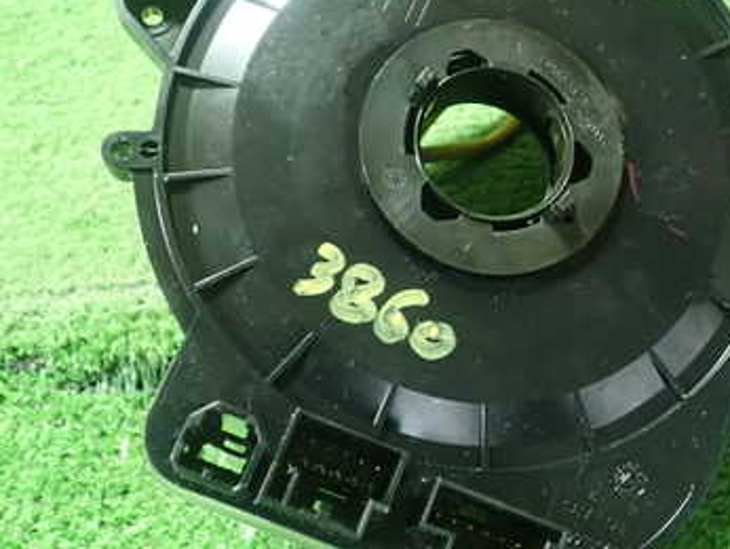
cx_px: 532
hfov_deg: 36.1
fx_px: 1097
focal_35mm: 52
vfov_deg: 28.0
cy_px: 230
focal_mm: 5.5
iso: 800
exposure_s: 1/60
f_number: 2.3
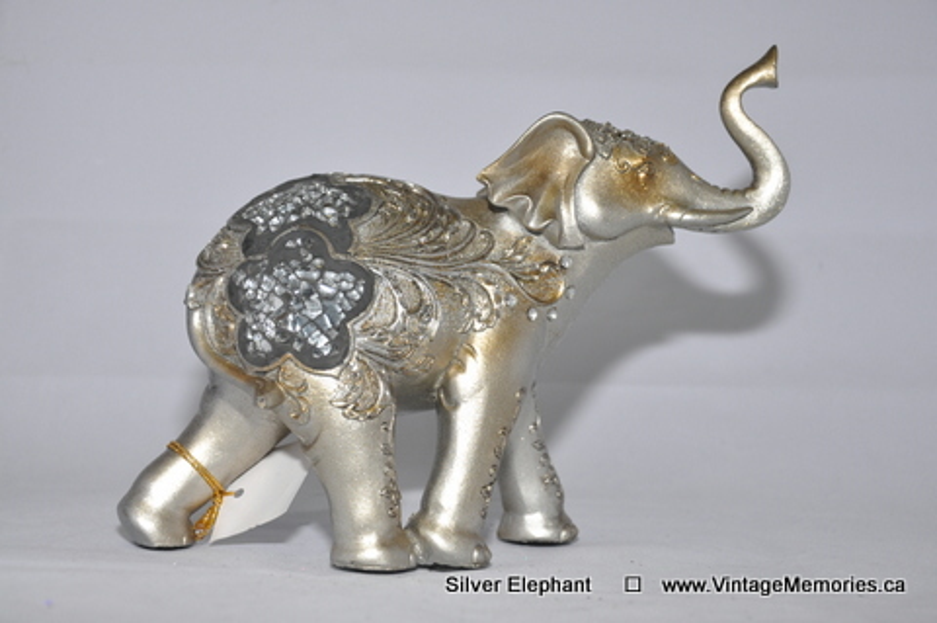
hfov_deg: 27.0
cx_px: 468
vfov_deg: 18.1
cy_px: 312
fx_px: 1950
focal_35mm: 75
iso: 200
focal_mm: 50
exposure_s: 1/25
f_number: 5
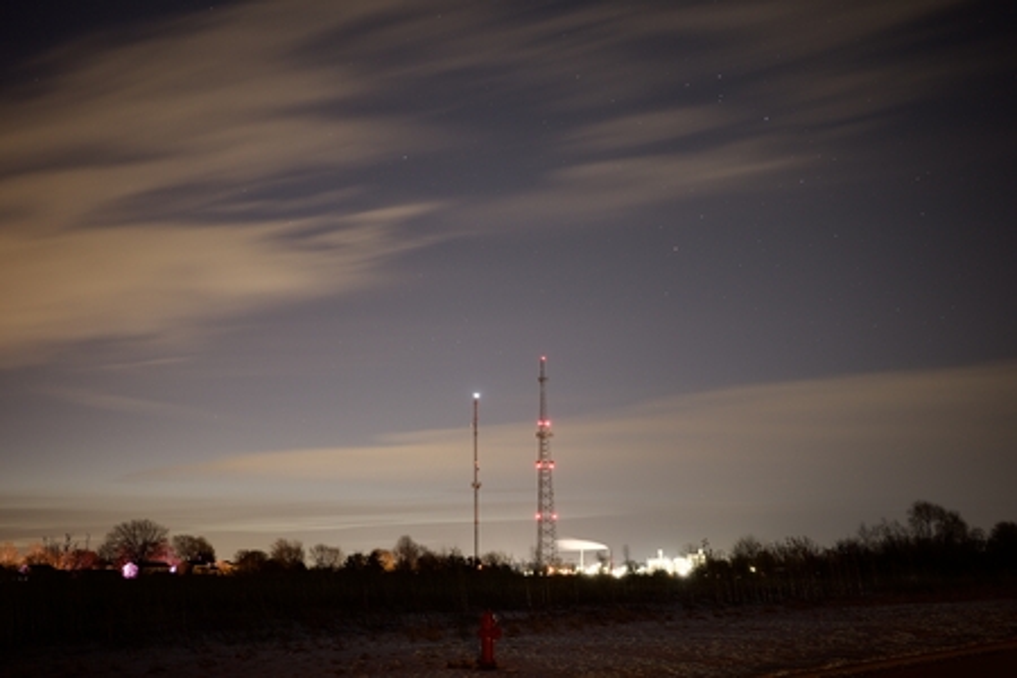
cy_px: 339
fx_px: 1130
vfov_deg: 33.4
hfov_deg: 48.5
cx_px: 508
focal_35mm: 40
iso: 160
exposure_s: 15
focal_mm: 26
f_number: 2.8
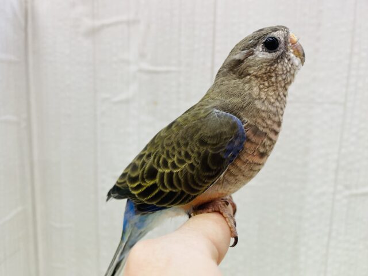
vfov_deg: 54.9
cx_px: 184
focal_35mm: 25
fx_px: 266
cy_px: 138
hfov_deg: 69.4
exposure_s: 1/100
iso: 80
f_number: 1.8
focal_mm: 4.25
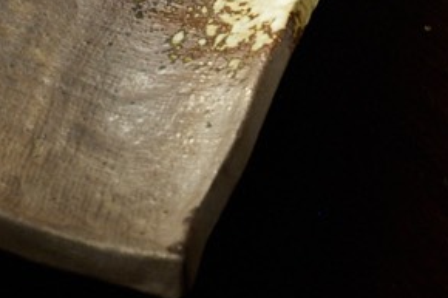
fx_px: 2624
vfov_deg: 6.3
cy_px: -284
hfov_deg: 9.5
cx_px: -188
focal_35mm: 211
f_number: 13
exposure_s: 1/15
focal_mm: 51
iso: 1250
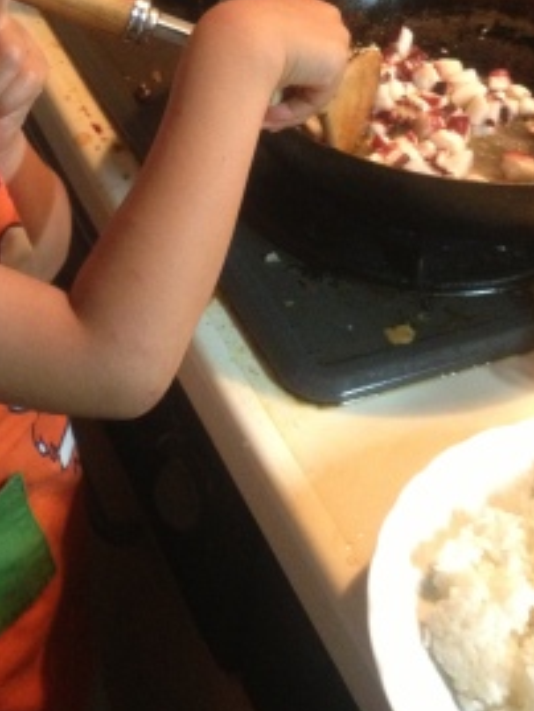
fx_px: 1336
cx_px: 102
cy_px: 182
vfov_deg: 29.4
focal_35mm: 65
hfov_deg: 22.3
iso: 400
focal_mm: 4.28
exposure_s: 1/15
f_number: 2.4
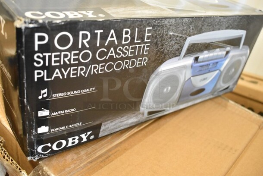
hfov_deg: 53.1
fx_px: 263
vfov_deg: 37.0
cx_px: 132
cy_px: 88
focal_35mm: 36
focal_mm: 24
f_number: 3.8
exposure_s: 1/125
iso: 4000
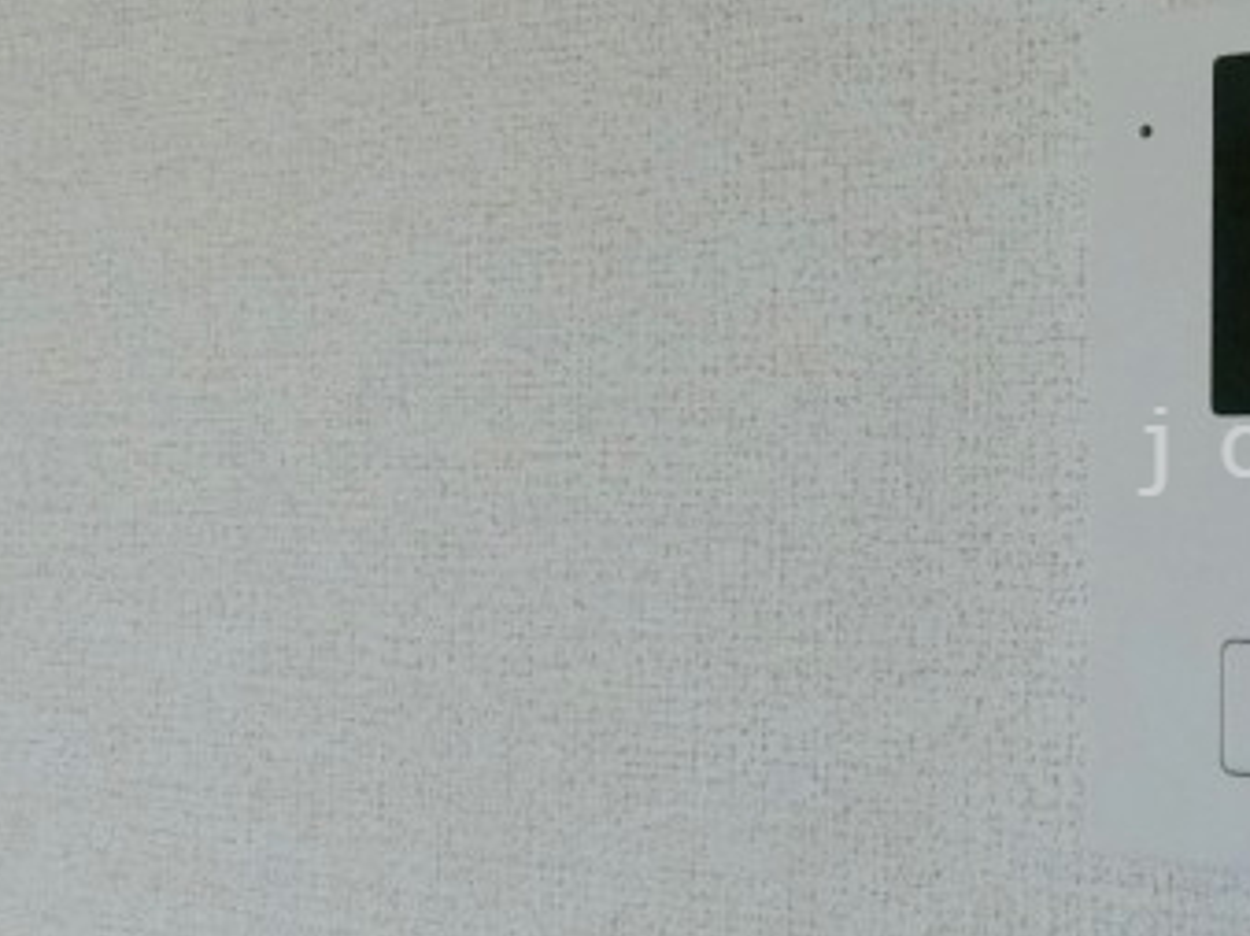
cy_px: 451
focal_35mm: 45
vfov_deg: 32.1
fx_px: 1624
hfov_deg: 35.6
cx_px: 1391
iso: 1600
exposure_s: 1/500
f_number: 2.7
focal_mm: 4.06
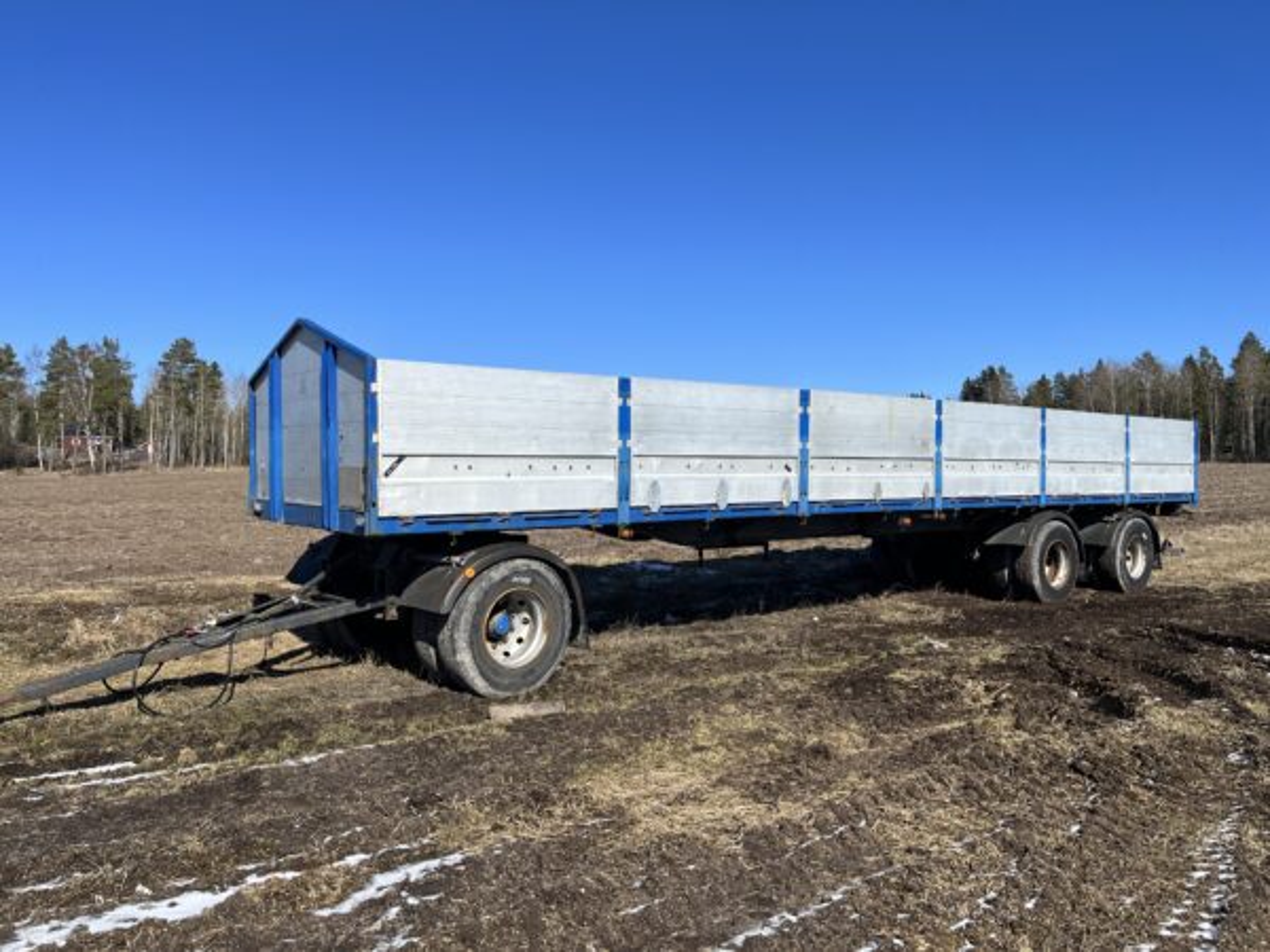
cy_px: 476
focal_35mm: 26
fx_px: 954
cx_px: 635
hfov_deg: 67.3
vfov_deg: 53.1
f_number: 1.6
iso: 50
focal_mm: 5.1
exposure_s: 1/4016
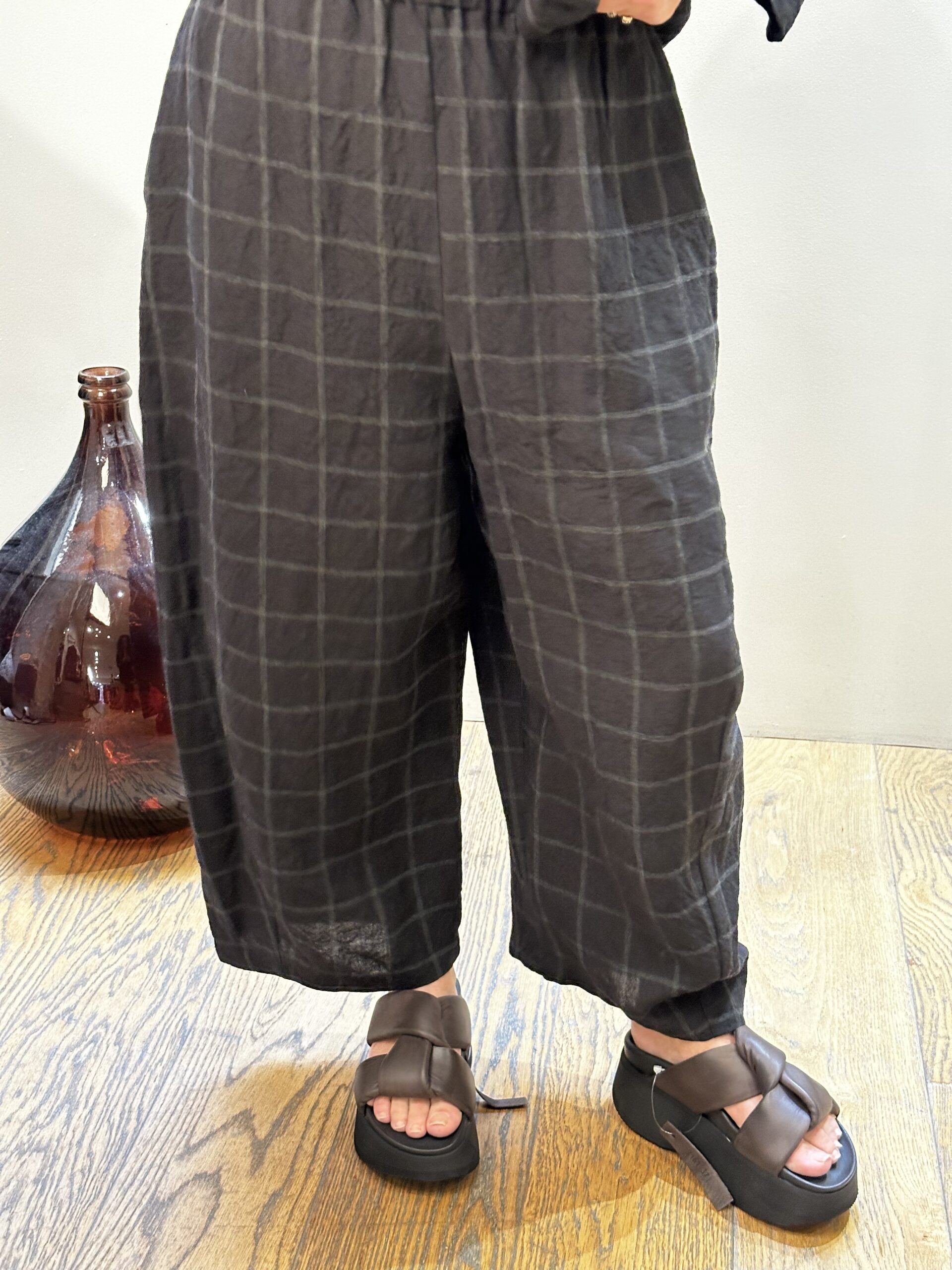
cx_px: 476
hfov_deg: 30.3
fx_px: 1760
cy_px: 635
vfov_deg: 39.7
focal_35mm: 48
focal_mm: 6.86
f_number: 1.78
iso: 400
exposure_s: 1/33
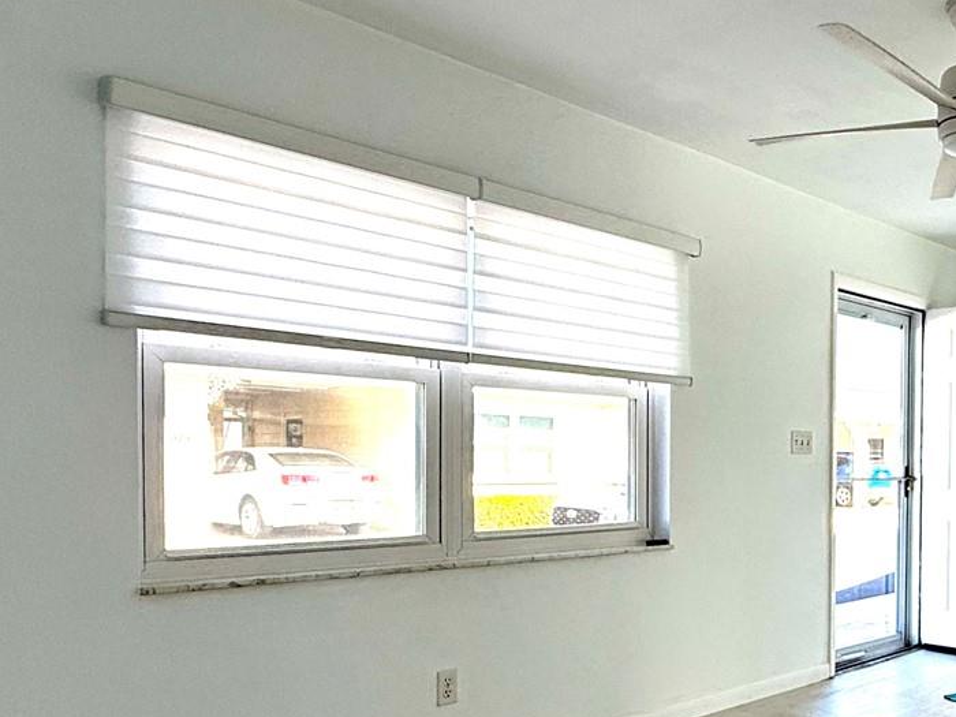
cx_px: 852
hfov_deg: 50.7
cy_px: 480
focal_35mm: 32
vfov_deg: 43.5
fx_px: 884
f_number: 2.2
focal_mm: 2.22
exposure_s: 1/383
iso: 64
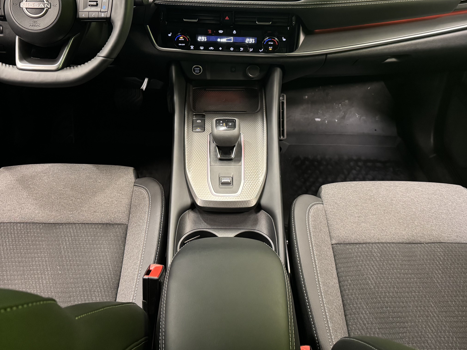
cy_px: 117
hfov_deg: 53.9
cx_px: 219
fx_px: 459
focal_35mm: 34
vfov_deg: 41.3
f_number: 1.78
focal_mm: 6.76
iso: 800
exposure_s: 1/50
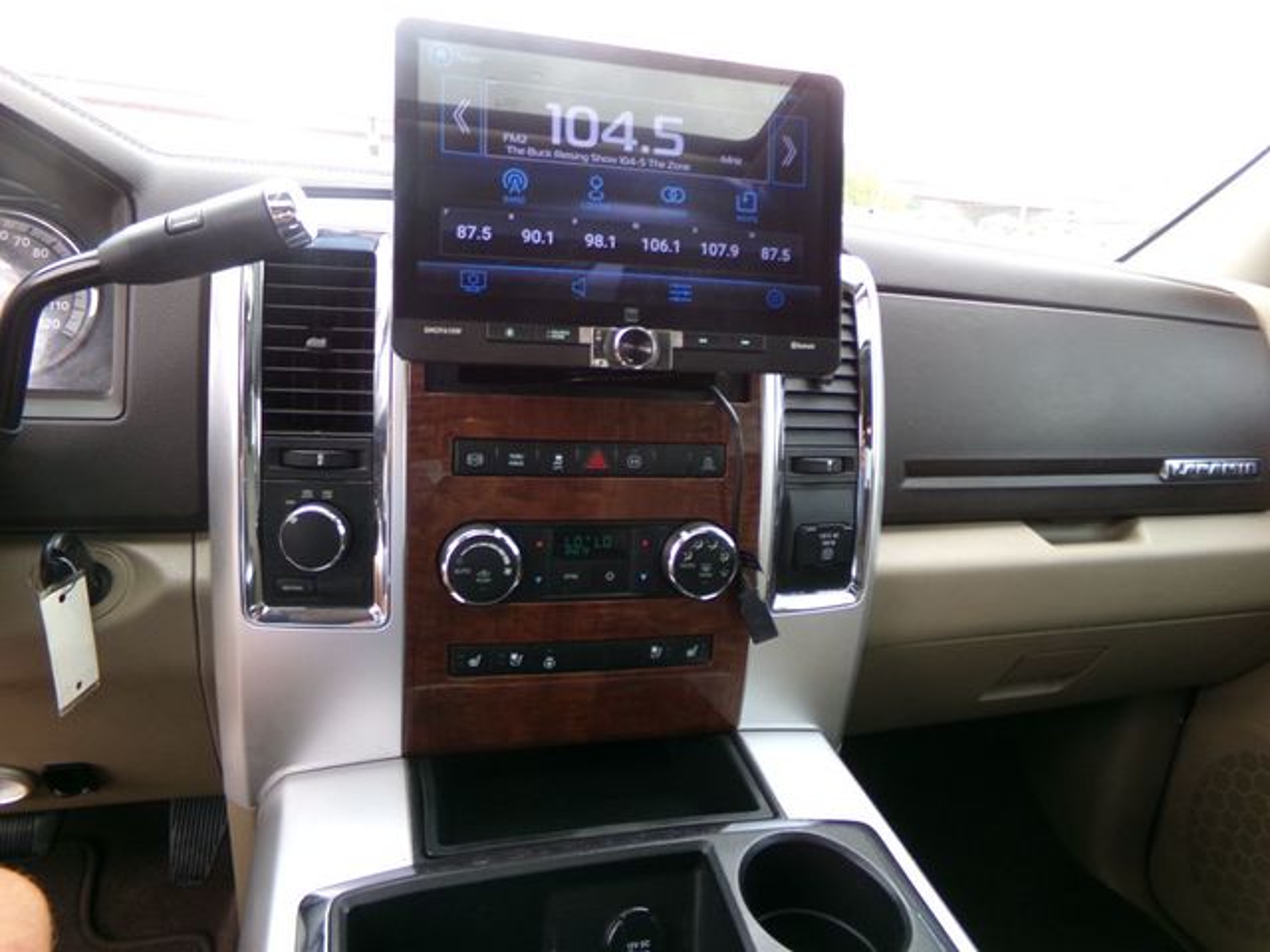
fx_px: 881
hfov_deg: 71.6
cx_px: 635
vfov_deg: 56.8
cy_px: 476
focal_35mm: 24
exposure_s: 1/34
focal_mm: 4.3
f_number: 3.7
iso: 148
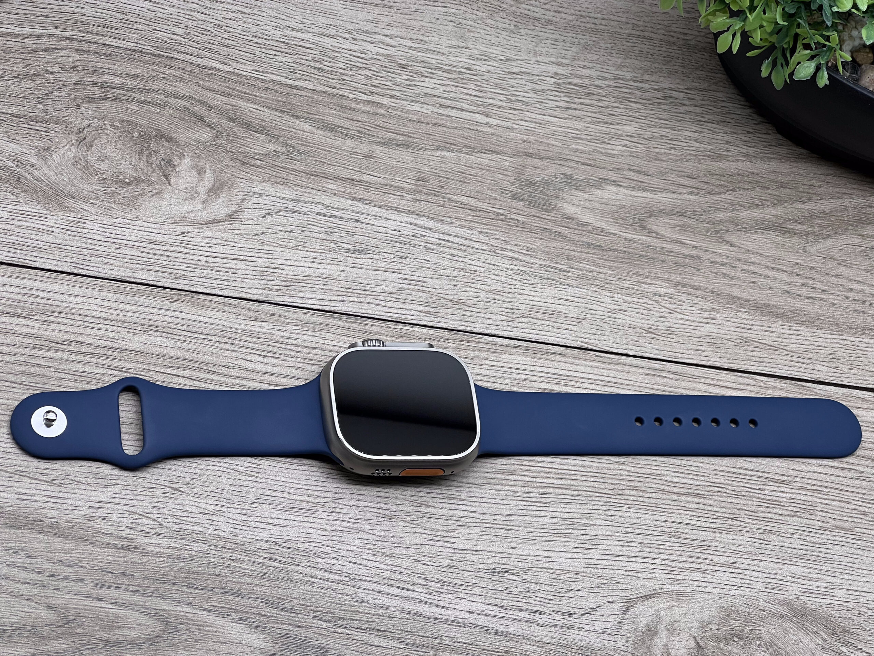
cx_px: 437
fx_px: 1944
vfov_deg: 19.1
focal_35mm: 77
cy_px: 328
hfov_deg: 25.3
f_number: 2.8
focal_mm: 9
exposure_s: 1/100
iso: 50
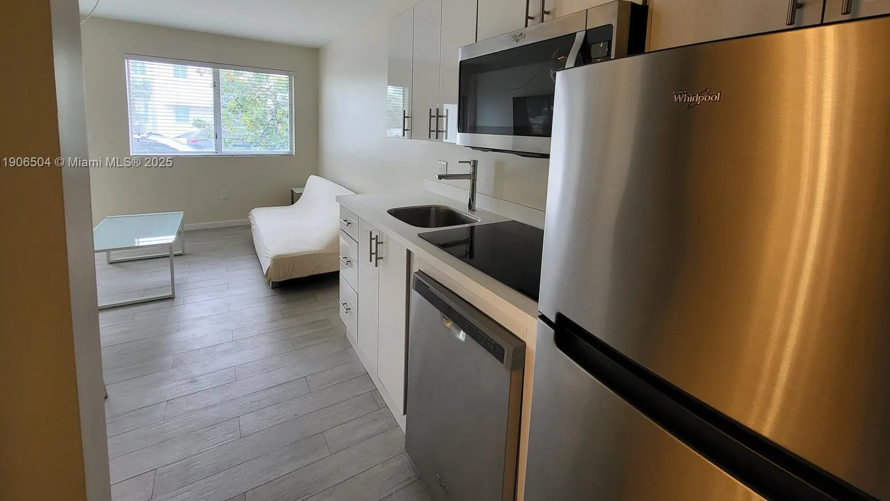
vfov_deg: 68.4
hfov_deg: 103.0
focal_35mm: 15
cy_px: 163
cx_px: 455
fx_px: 354
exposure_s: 1/60
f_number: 2.2
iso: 50
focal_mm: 1.74
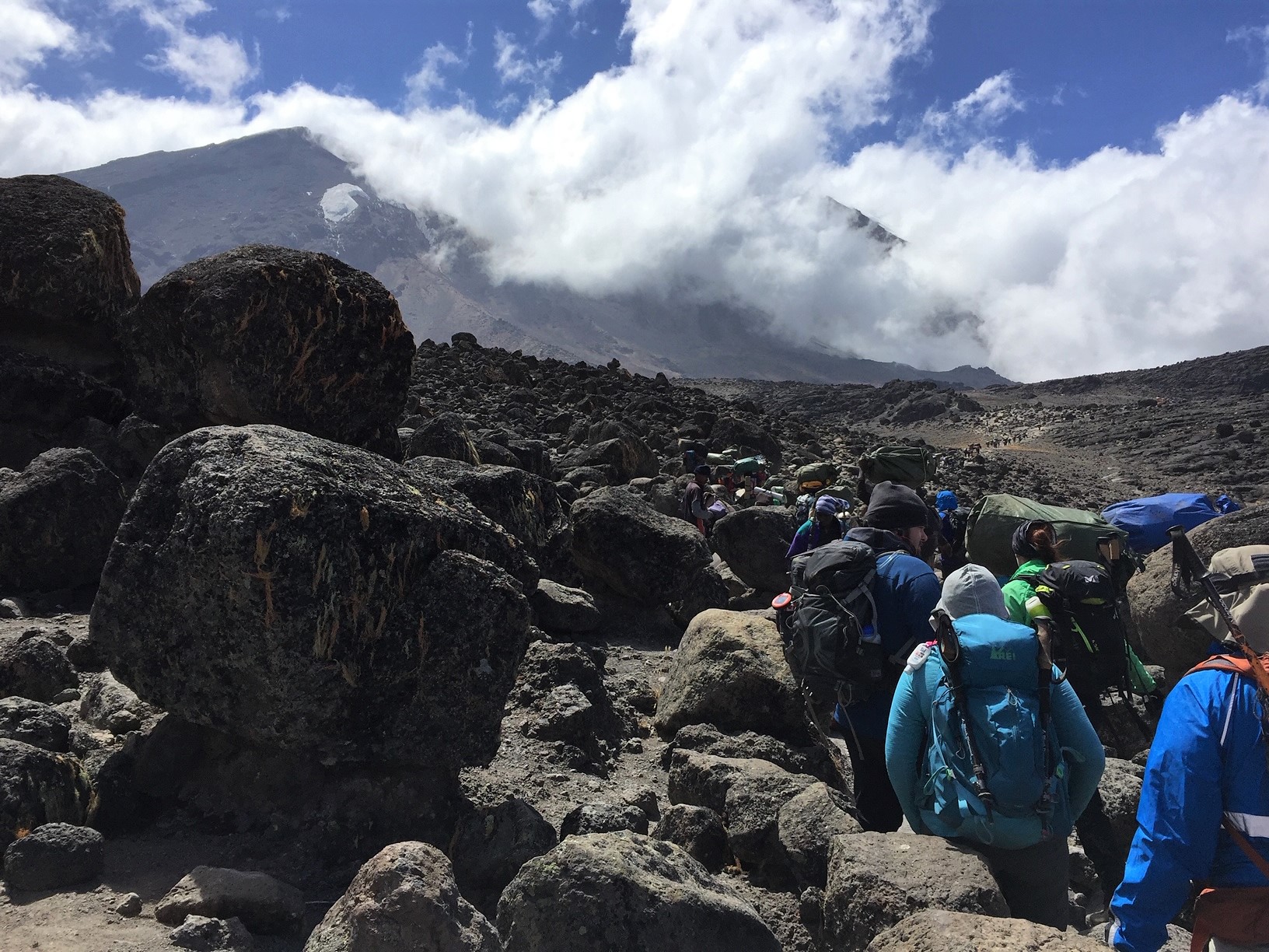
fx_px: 1063
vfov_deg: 48.2
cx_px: 634
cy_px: 476
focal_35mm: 29
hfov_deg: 61.7
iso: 32
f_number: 2.2
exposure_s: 1/3300
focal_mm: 4.15
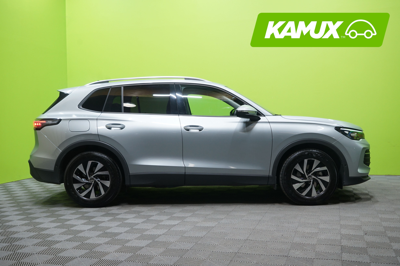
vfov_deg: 34.2
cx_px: 200
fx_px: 433
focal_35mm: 39
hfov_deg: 49.6
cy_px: 133
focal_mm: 39
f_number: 5.6
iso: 800
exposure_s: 1/20
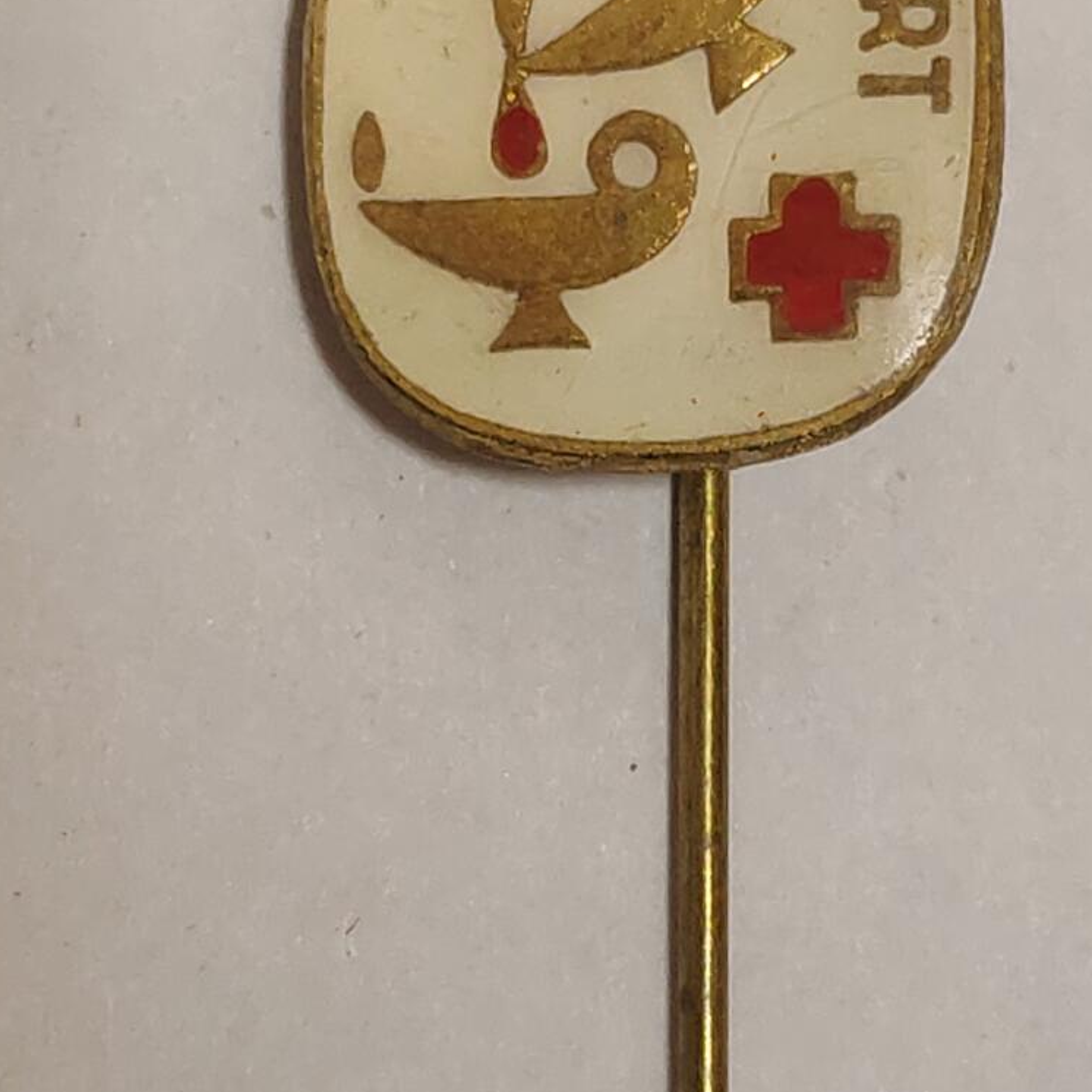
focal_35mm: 145
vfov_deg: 12.0
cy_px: 698
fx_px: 5175
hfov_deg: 12.0
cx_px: 621
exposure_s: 1/33
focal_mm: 5.52
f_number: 1.95
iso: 320
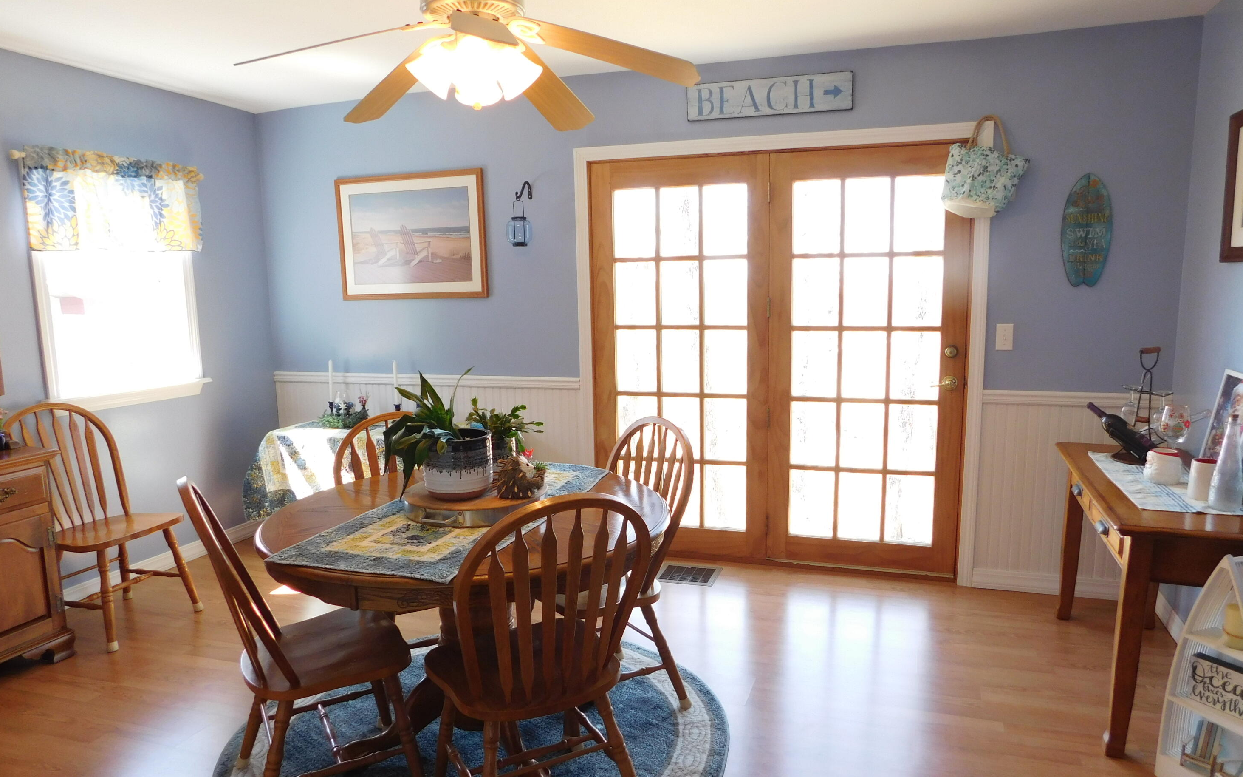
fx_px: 847
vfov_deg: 49.2
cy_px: 419
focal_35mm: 25
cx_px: 635
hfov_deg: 72.5
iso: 140
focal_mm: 4
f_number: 3
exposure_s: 1/30
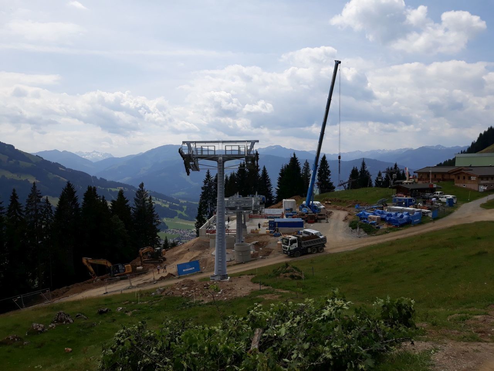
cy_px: 186
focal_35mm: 27
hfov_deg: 65.3
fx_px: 385
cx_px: 247
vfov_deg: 51.4
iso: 40
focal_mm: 3.71
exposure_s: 1/2577
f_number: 1.7
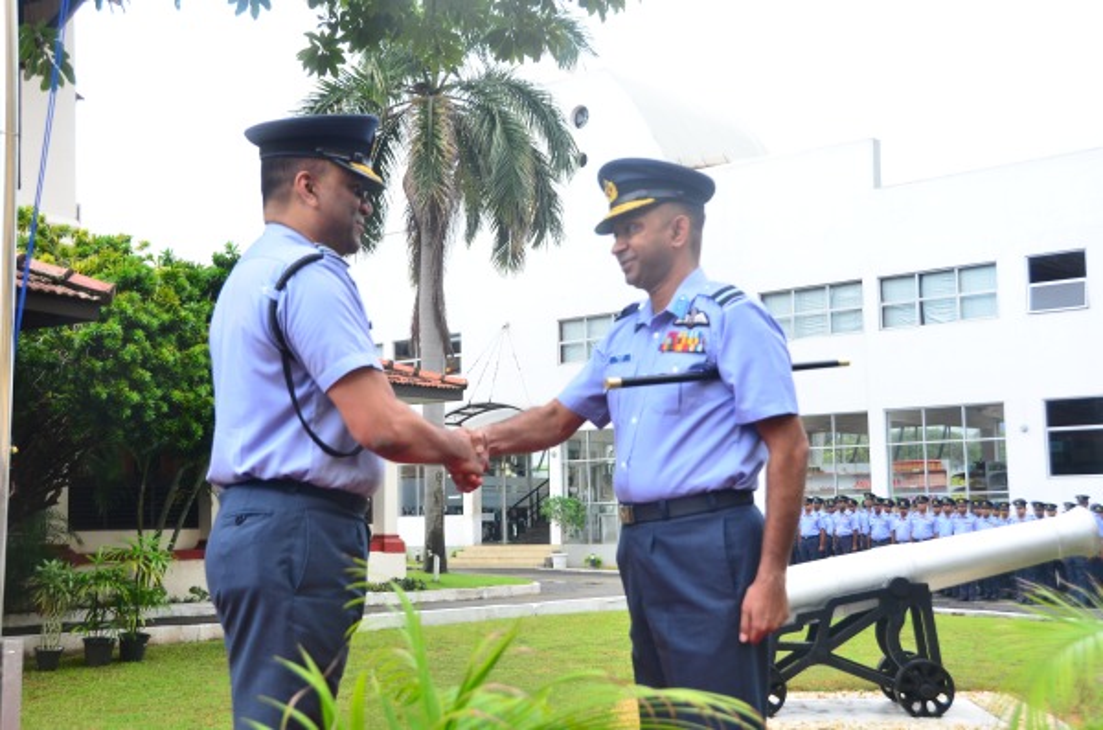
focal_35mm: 48
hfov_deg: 41.2
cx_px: 552
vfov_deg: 27.9
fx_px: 1467
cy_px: 365
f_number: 5
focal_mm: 32
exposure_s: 1/100
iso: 250
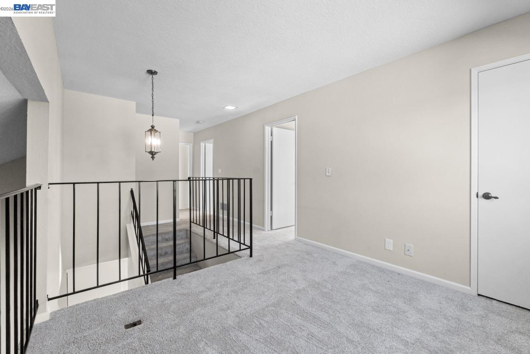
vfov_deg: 77.4
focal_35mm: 15
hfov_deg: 100.4
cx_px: 265
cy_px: 177
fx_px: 221
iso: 800
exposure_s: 1/20
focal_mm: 10
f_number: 11
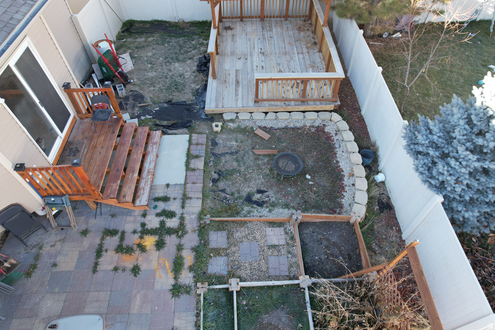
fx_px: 303
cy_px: 165
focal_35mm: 22
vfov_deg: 57.2
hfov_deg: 78.6
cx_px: 248
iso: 130
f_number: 2.8
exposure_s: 1/160
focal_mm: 8.38
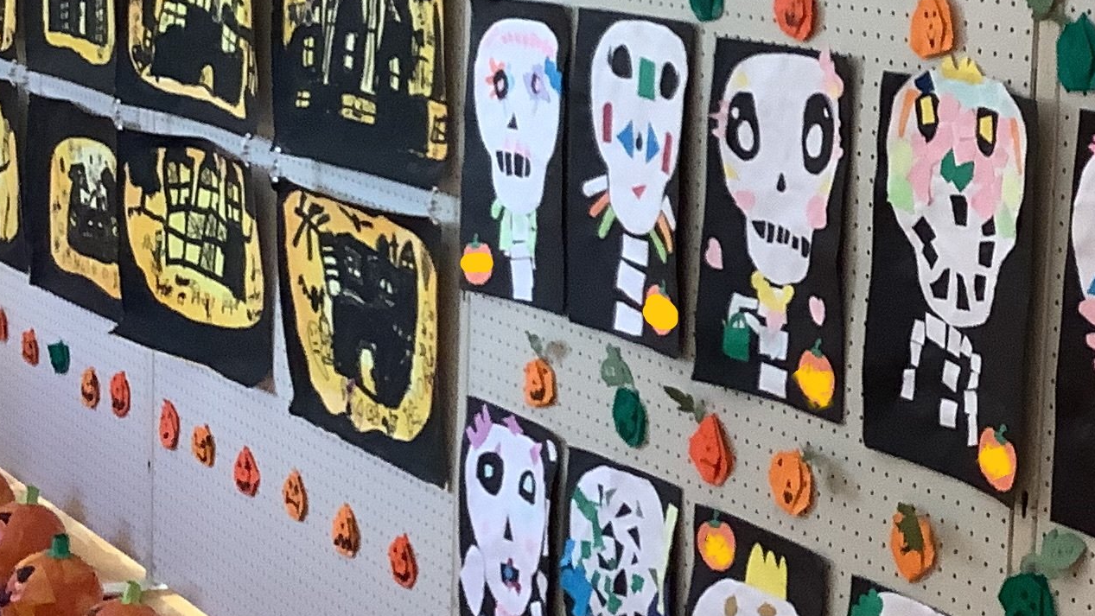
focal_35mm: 87
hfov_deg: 24.0
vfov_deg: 13.9
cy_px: 231
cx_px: 903
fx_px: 2526
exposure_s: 1/60
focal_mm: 3.3
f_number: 2.4
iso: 160
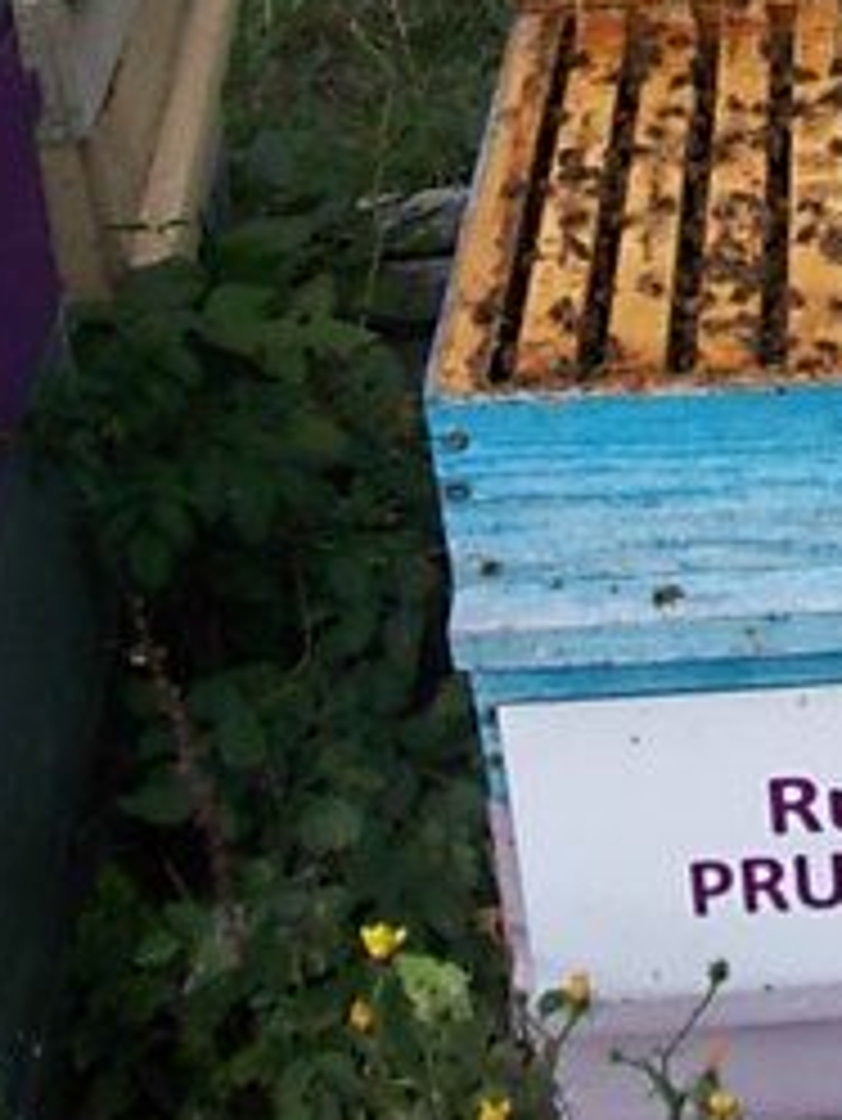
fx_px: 2495
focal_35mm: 77
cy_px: -180
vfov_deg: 23.4
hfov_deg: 18.5
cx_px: 914
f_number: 2.9
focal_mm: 5.7
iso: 80
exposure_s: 1/160
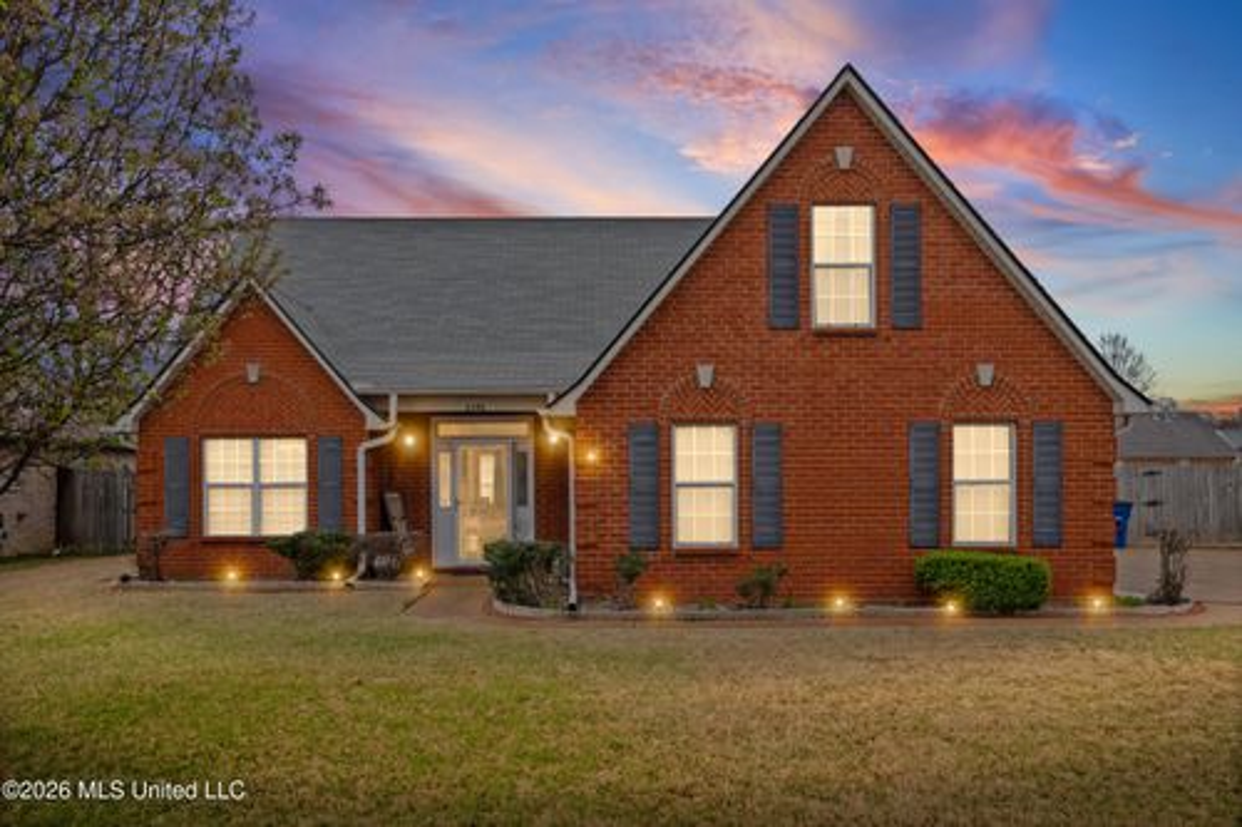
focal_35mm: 27
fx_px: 931
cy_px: 414
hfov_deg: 67.4
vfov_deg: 47.9
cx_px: 621
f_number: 9
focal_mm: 27
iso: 1250
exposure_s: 1/125
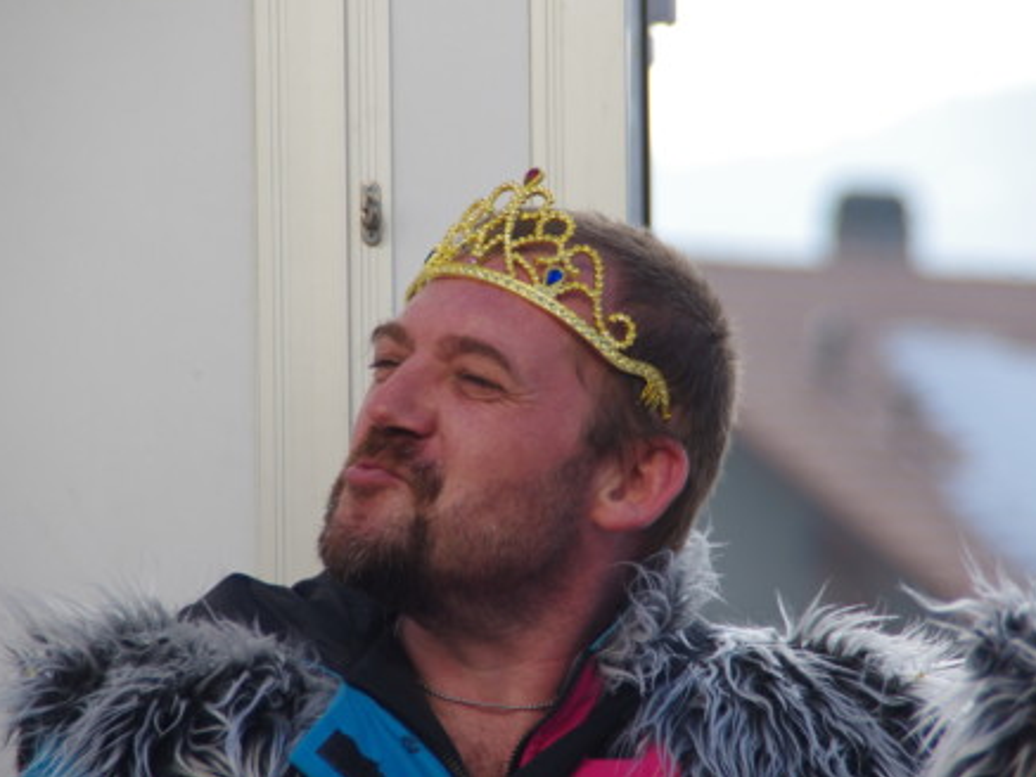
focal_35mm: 329
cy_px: 387
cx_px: 524
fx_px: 9849
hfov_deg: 6.0
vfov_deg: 4.5
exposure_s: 1/250
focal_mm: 200
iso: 100
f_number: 6.3
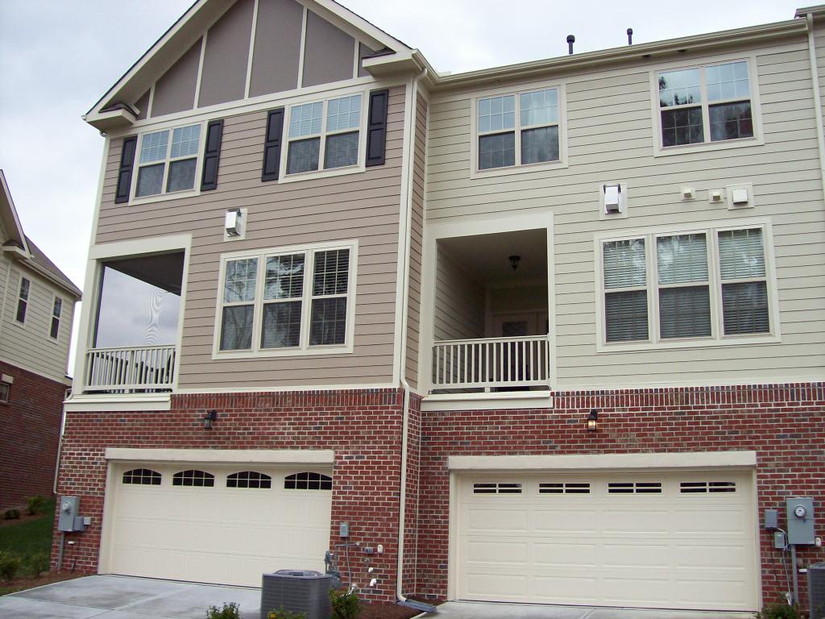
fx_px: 858
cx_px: 412
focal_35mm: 36
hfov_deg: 51.4
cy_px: 310
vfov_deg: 39.7
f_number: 2.7
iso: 80
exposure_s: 1/347
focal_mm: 6
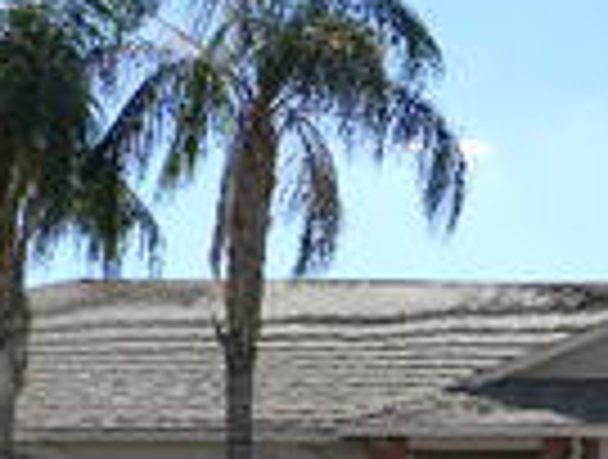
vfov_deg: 16.1
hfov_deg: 20.8
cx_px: 536
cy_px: 306
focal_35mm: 92
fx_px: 1620
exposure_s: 1/1000
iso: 112
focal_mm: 6.4
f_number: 3.7
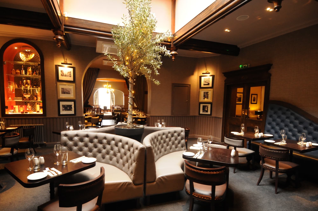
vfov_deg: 67.2
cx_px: 159
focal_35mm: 18
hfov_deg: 90.1
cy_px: 106
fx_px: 159
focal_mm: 12
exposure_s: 1/40
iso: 1250
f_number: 4
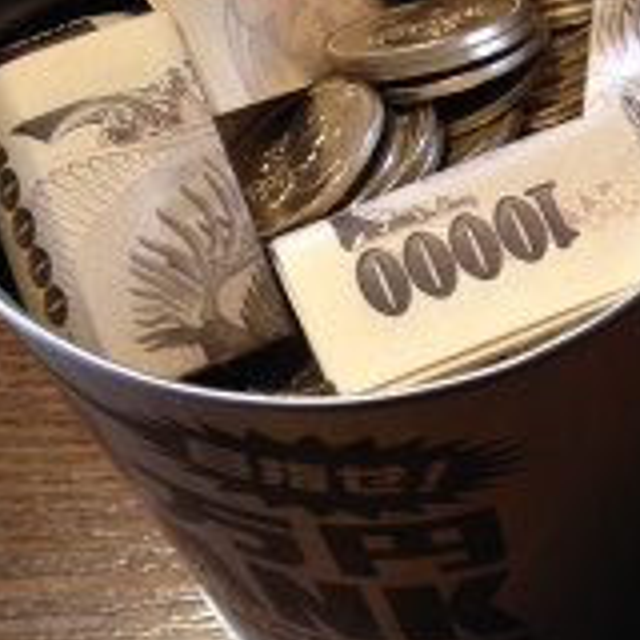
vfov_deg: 19.0
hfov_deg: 18.3
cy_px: 190
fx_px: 1903
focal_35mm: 91
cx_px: 728
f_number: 2.4
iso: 100
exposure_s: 1/20
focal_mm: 4.12
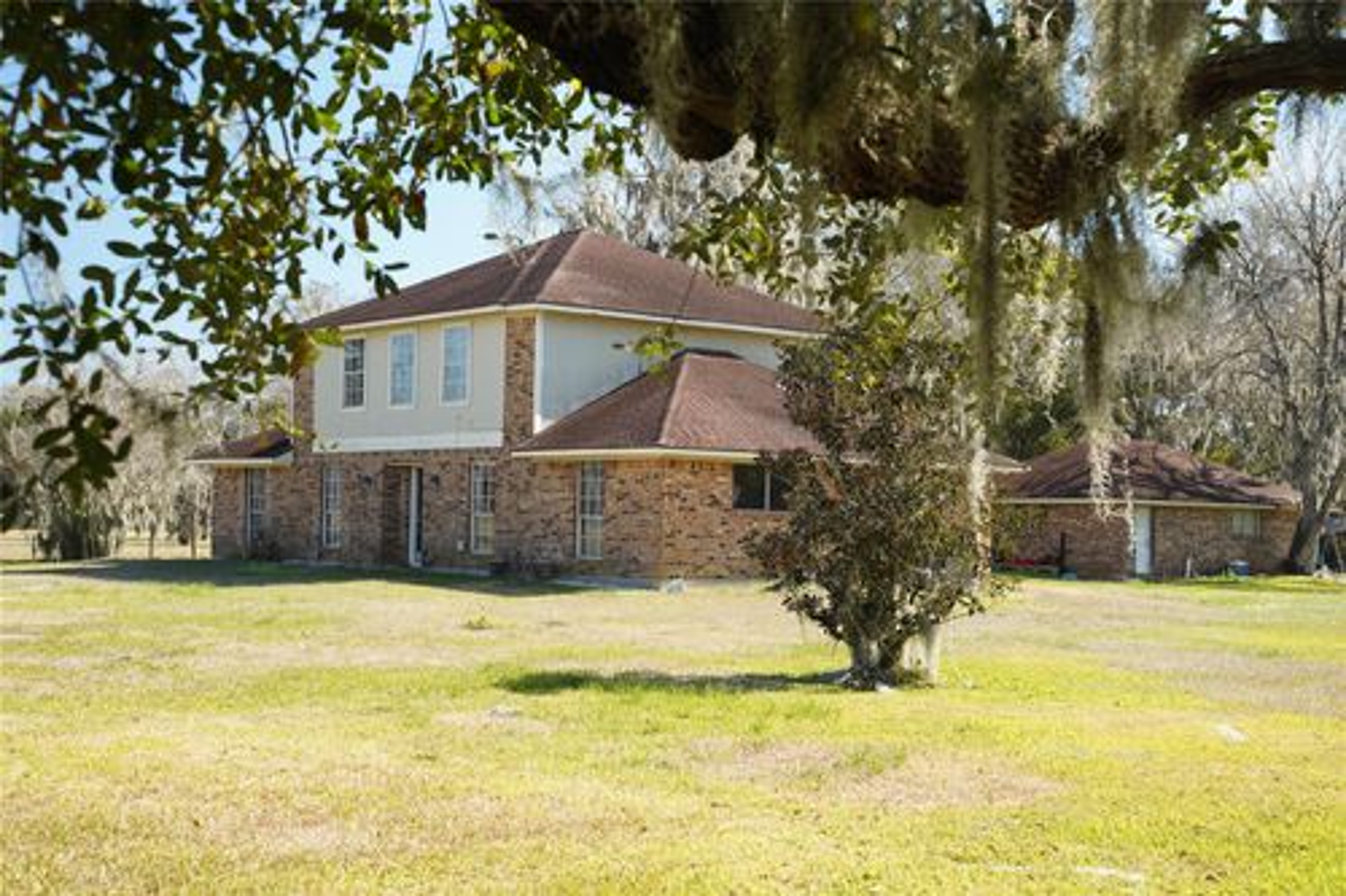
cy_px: 448
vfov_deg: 28.1
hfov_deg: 41.1
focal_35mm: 48
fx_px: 1794
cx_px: 673
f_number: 5
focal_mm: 48
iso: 400
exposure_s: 1/320
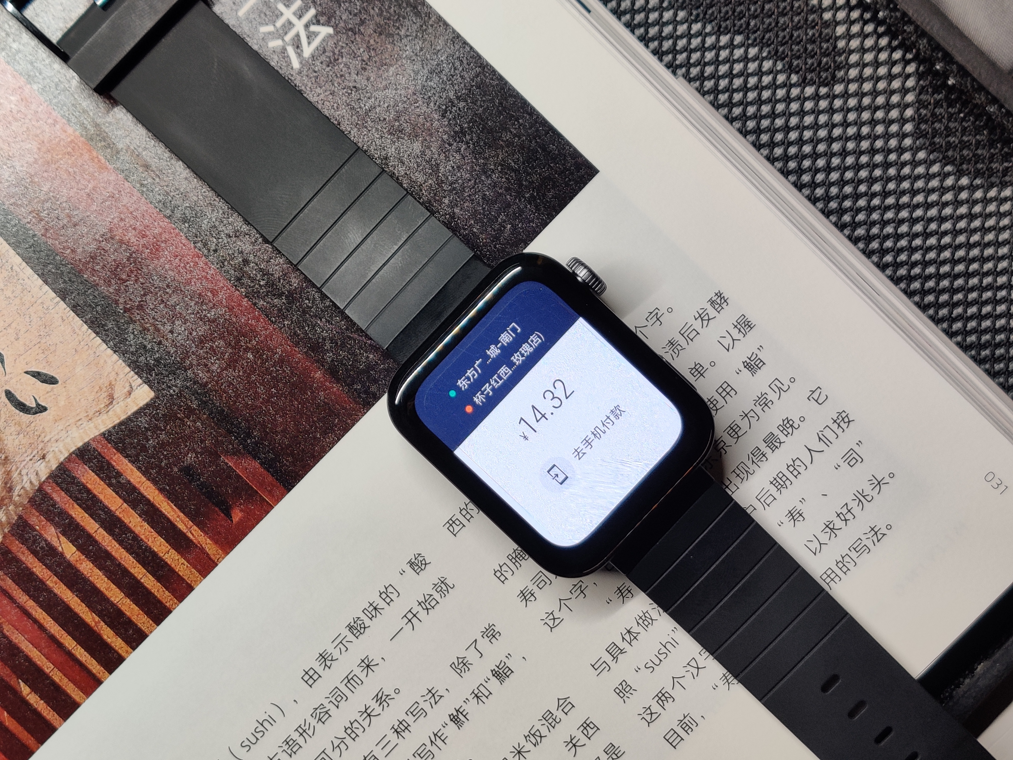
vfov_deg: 51.4
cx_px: 506
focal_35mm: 27
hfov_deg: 65.3
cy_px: 380
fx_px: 790
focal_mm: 4.75
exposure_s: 1/50
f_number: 1.65
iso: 125
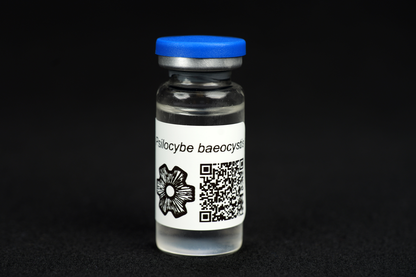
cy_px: 138
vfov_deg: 18.4
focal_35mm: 74
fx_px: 855
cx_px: 208
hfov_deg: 27.4
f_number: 8
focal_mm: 74
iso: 100
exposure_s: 1/60
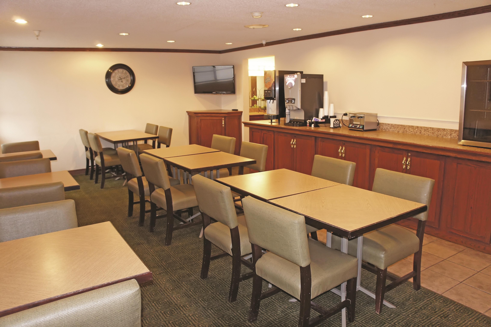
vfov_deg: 47.9
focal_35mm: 27
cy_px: 164
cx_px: 246
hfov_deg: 67.4
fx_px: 368
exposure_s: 1/60
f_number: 3.5
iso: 1600
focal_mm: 18
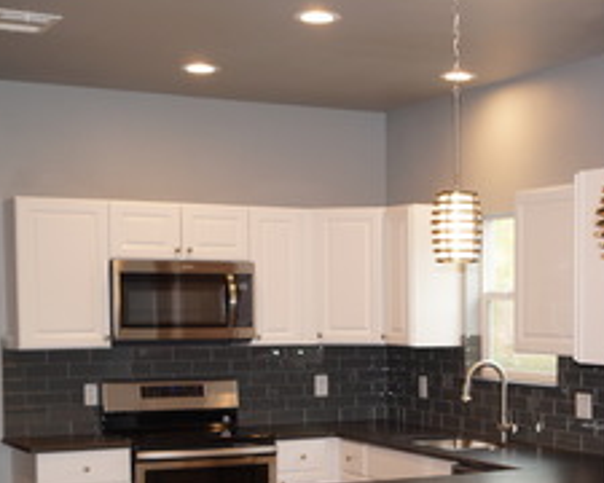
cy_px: 382
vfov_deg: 21.0
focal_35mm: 72
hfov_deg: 25.8
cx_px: 515
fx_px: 1287
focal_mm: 18
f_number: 4
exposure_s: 1/60
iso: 160
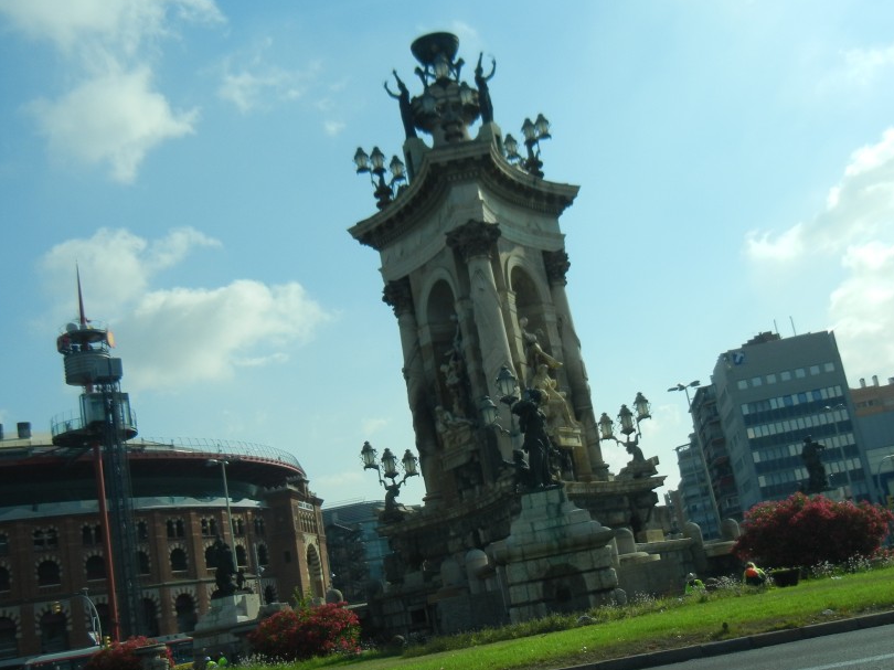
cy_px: 368
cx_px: 440
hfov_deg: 43.9
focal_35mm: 43
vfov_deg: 33.6
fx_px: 1110
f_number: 7.2
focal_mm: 6.2
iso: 160
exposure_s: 1/488
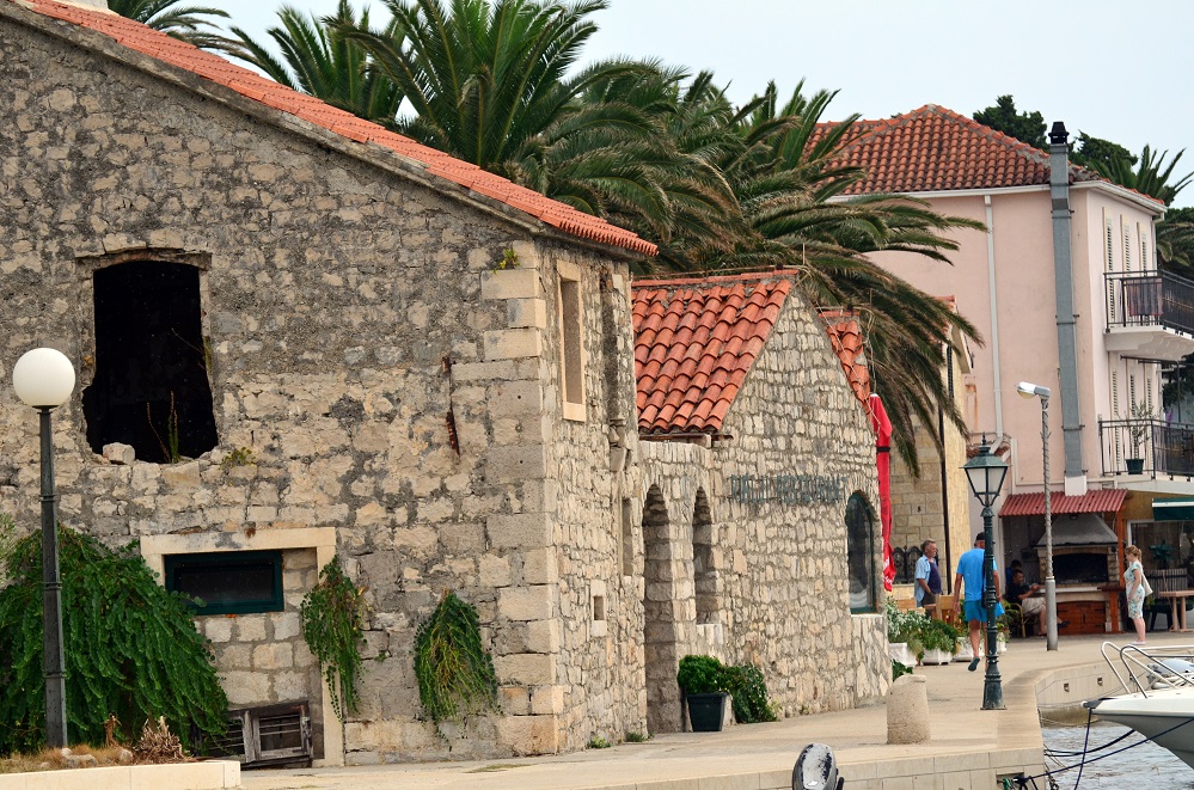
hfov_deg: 12.3
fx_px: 5559
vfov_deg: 8.1
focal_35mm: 168
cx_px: 597
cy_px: 395
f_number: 5
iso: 640
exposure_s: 1/1250
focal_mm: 112
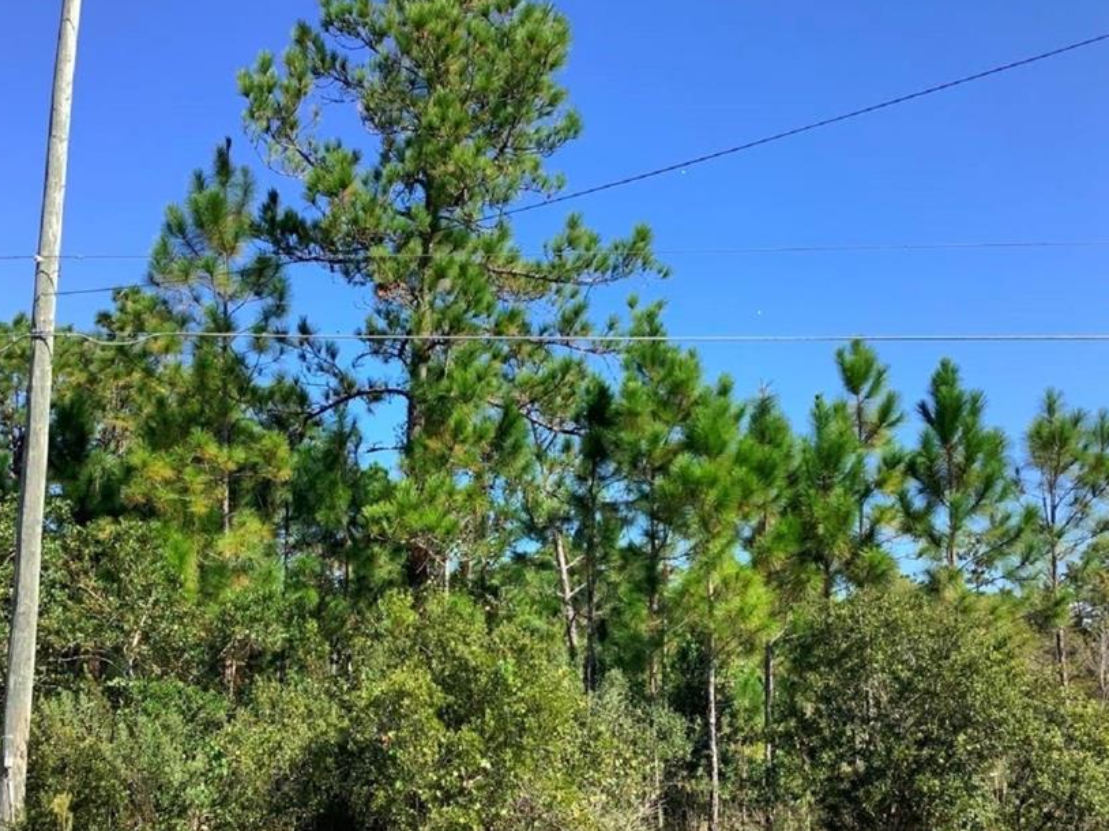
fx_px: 1249
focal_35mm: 39
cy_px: 496
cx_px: 488
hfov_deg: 47.8
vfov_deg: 36.7
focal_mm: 3.3
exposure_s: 1/691
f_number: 2.4
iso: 25
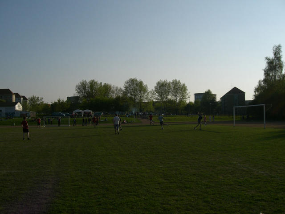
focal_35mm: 38
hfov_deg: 49.0
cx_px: 142
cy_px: 107
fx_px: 313
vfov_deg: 37.7
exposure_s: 1/1250
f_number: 4.4
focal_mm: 6.3
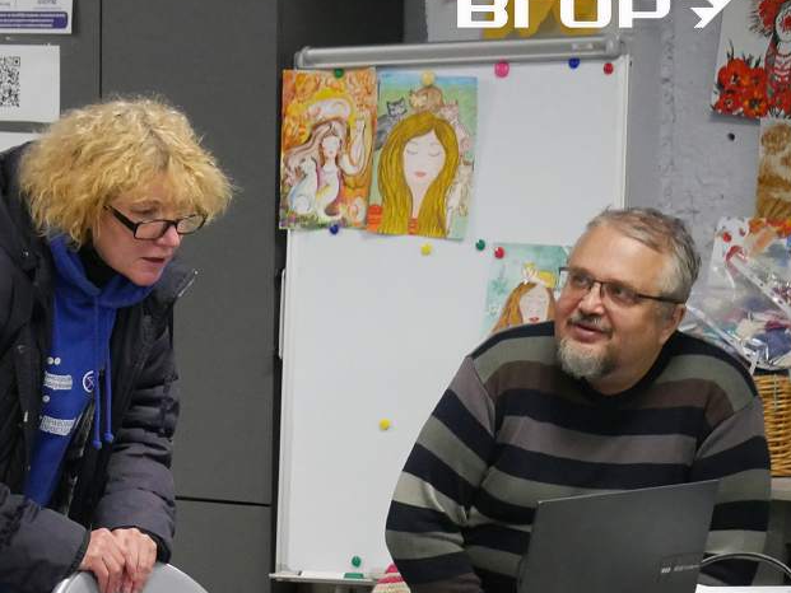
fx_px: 3977
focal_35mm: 174
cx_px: 41
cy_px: 515
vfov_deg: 8.5
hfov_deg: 11.3
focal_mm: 45
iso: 3200
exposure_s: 1/100
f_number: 4
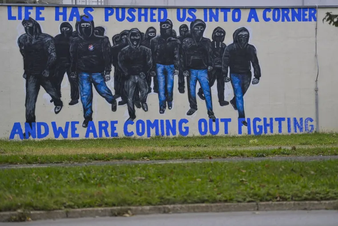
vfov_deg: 13.0
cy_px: 113
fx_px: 986
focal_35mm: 105
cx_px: 169
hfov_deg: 19.5
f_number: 2.8
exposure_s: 1/1250
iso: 160
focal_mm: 105
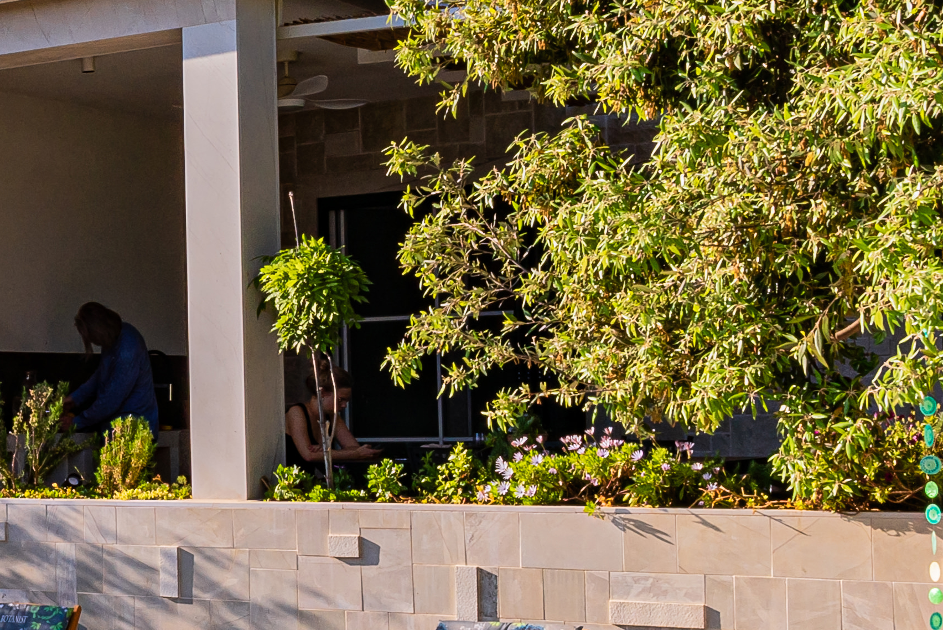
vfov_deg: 16.3
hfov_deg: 22.0
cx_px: -254
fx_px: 2201
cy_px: 326
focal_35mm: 84
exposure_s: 1/125
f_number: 16
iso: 64
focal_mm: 18
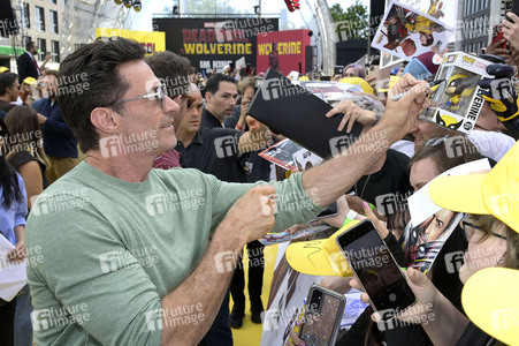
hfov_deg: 50.7
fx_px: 547
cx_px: 260
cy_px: 173
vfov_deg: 35.0
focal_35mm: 38
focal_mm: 38
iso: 320
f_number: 9
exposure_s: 1/200
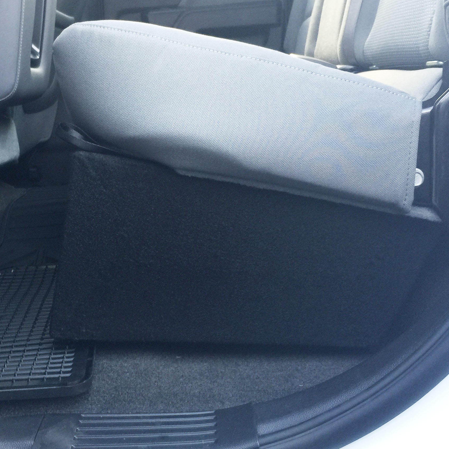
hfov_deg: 34.4
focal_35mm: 49
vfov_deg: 34.7
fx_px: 719
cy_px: 217
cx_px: 149
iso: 32
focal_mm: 4.15
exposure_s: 1/40
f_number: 2.2
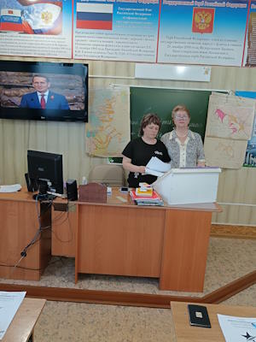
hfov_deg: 49.7
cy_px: 171
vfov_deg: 63.4
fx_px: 276
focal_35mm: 28
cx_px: 128
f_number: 1.9
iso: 574
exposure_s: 1/50
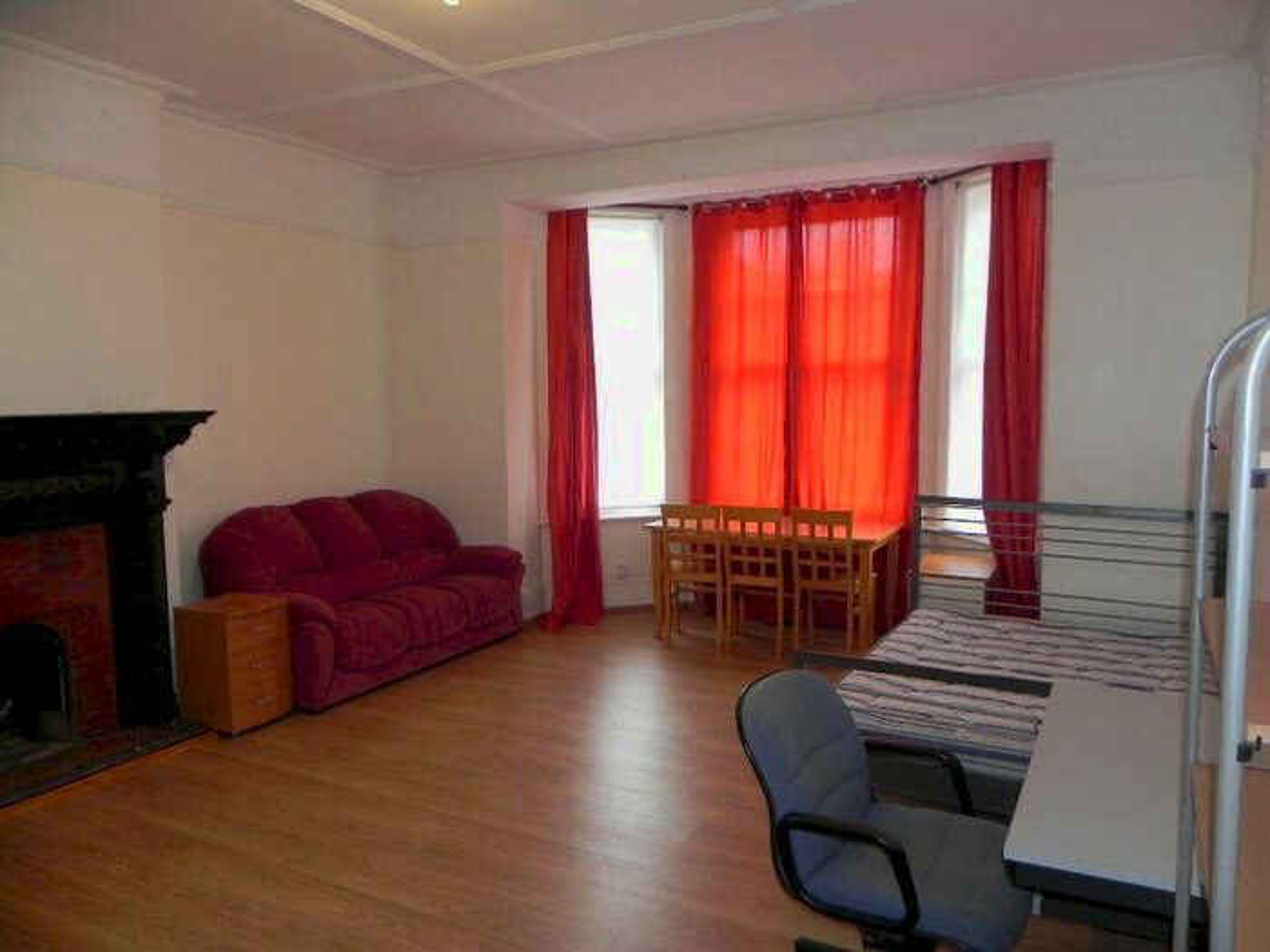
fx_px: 954
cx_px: 635
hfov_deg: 67.3
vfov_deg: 53.1
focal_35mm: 26
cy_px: 476
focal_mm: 4.6
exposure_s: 1/43.3
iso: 160
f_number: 2.8
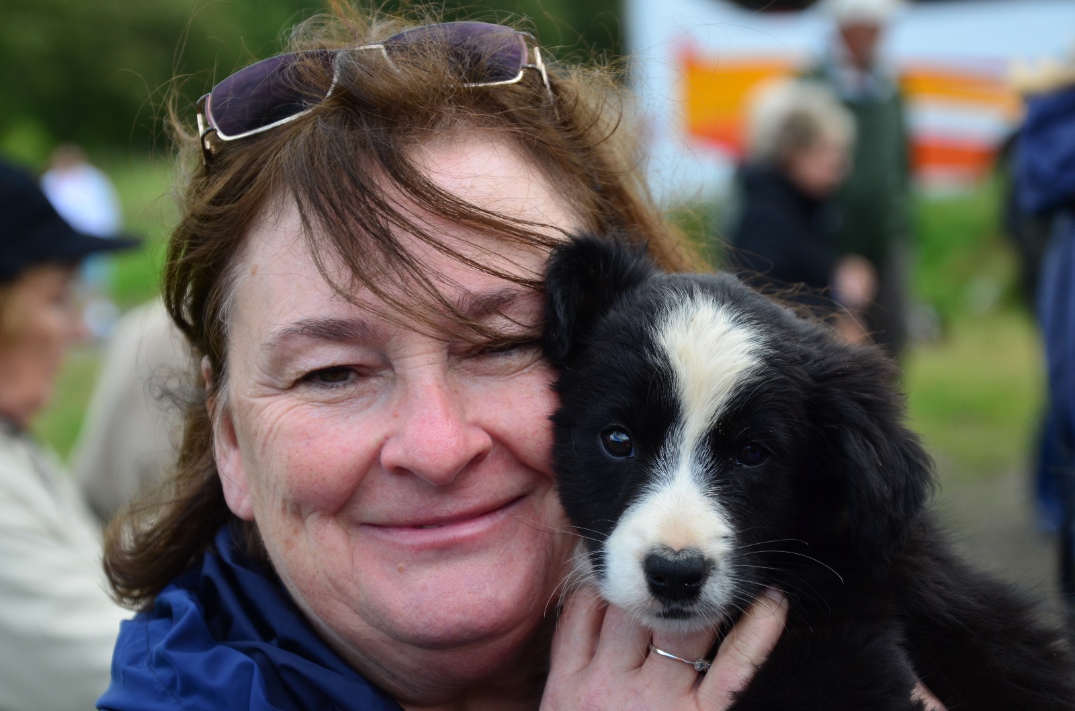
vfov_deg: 13.0
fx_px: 3128
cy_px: 356
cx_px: 538
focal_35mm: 105
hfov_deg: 19.5
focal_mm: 70
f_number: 4.8
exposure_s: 1/500
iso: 250
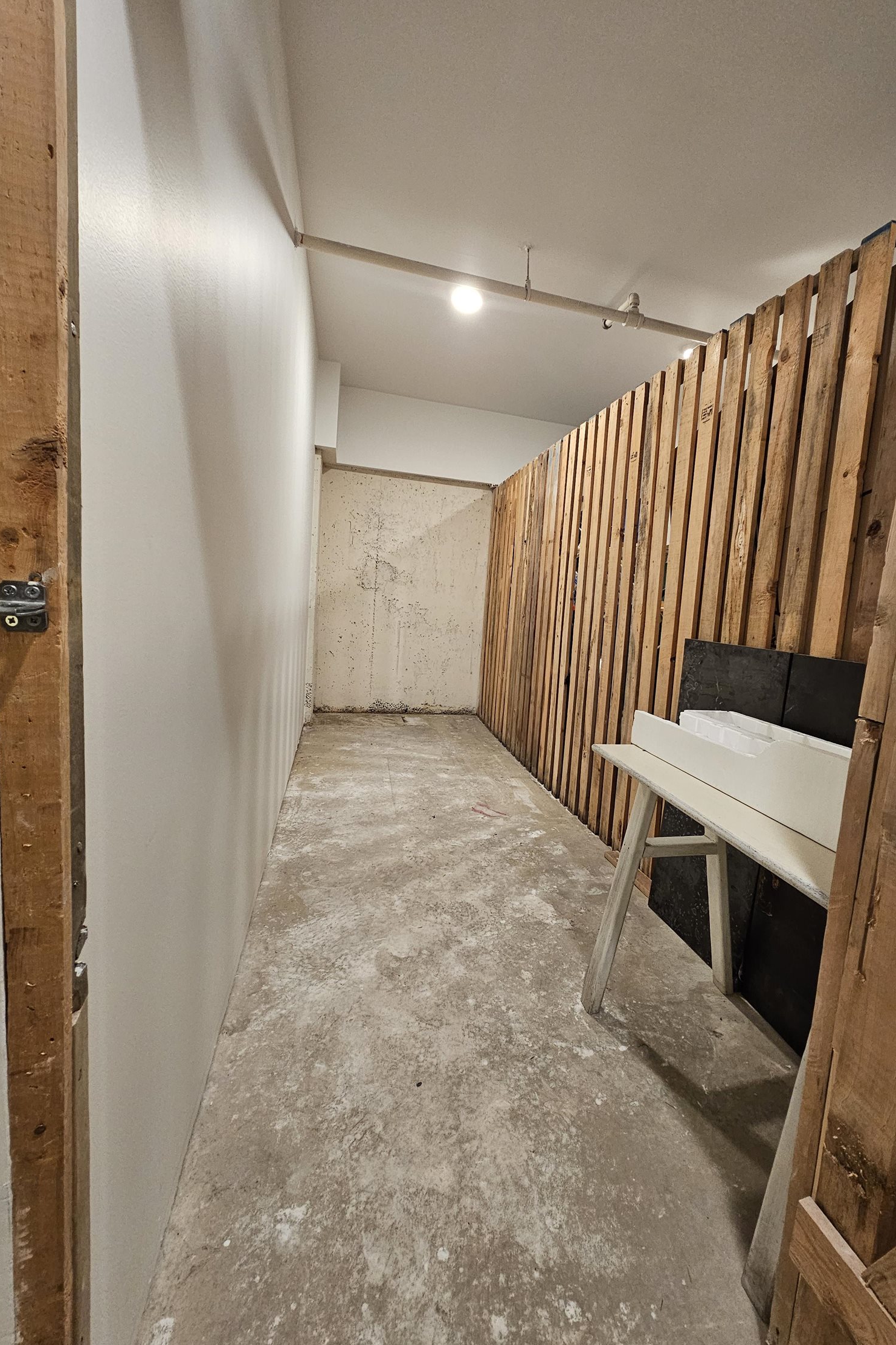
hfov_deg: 80.6
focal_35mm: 14
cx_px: 519
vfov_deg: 104.2
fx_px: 523
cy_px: 654
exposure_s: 1/60
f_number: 2.2
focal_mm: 2.2
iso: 400
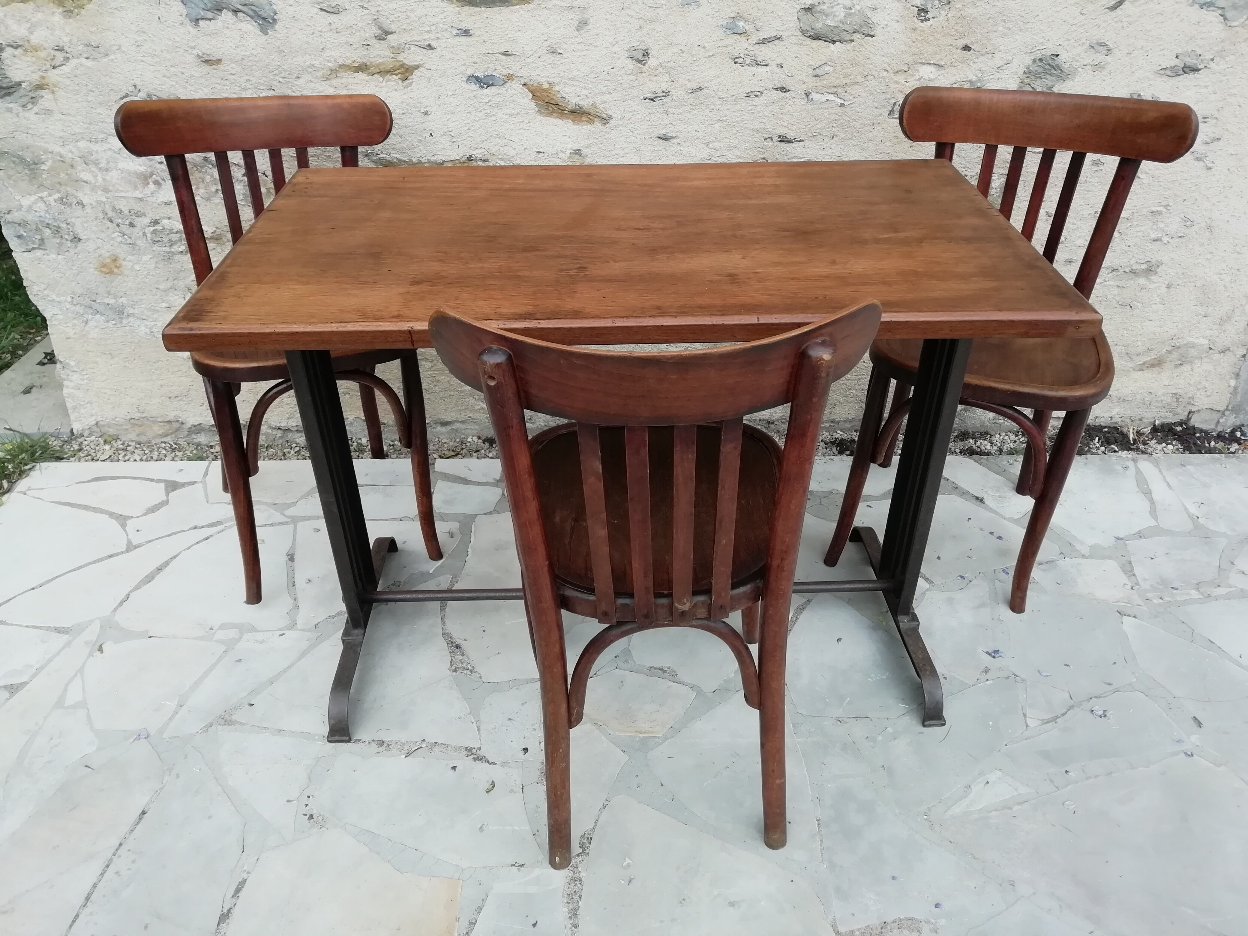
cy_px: 468
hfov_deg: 67.3
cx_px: 624
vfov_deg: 53.1
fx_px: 937
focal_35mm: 26
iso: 50
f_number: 2.2
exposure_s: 1/270
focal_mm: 3.46
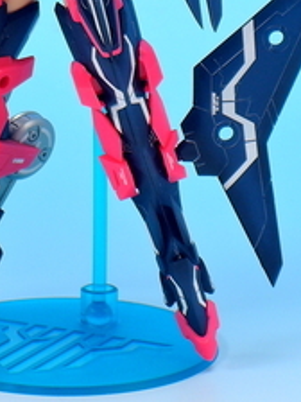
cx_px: 100
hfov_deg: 5.3
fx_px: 3258
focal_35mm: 281
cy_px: -93
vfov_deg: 7.0
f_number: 5.2
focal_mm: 22.4
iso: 80
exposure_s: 1/2
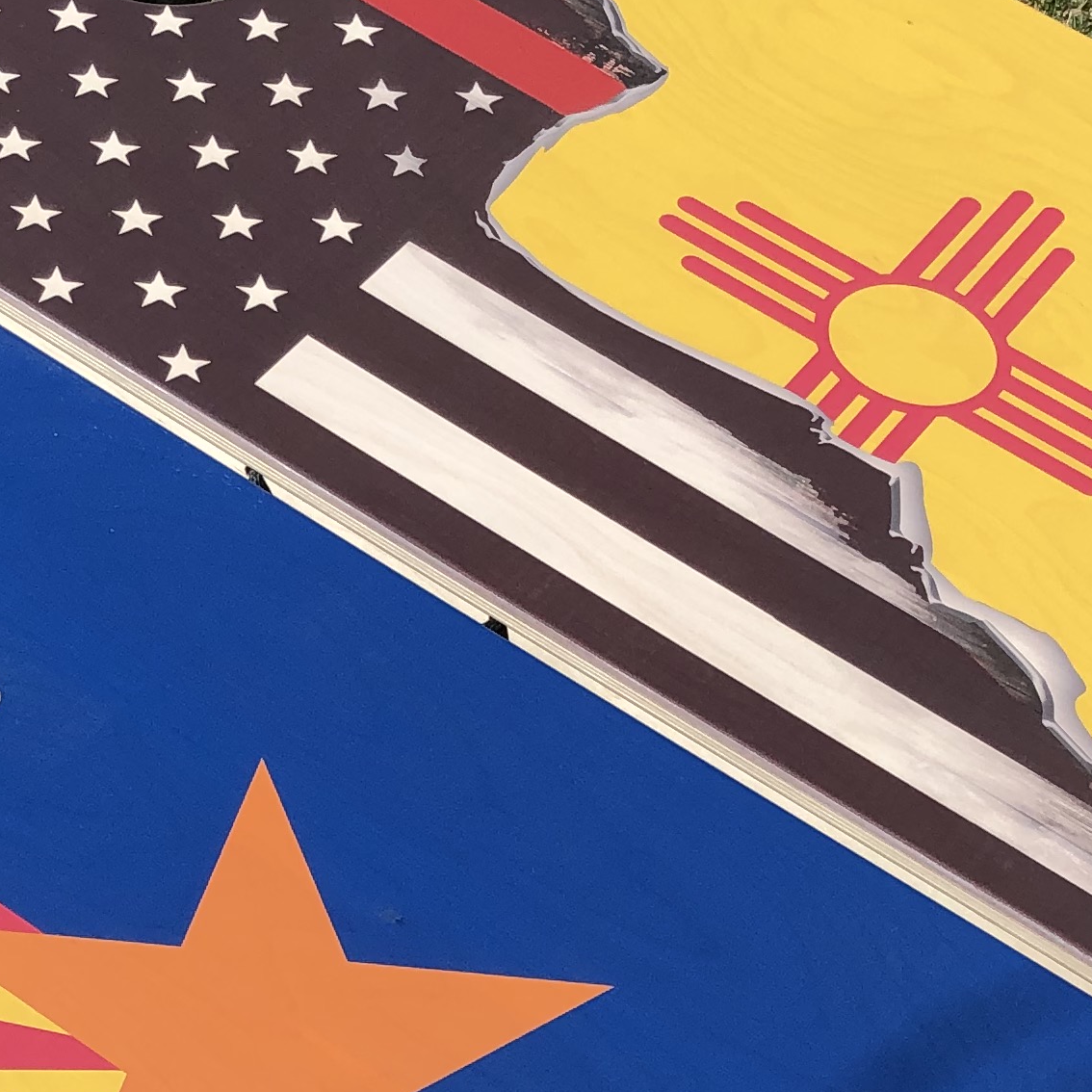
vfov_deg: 19.5
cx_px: 238
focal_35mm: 88
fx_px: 3141
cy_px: 927
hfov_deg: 19.5
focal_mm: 4
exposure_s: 1/2667
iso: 20
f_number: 1.8
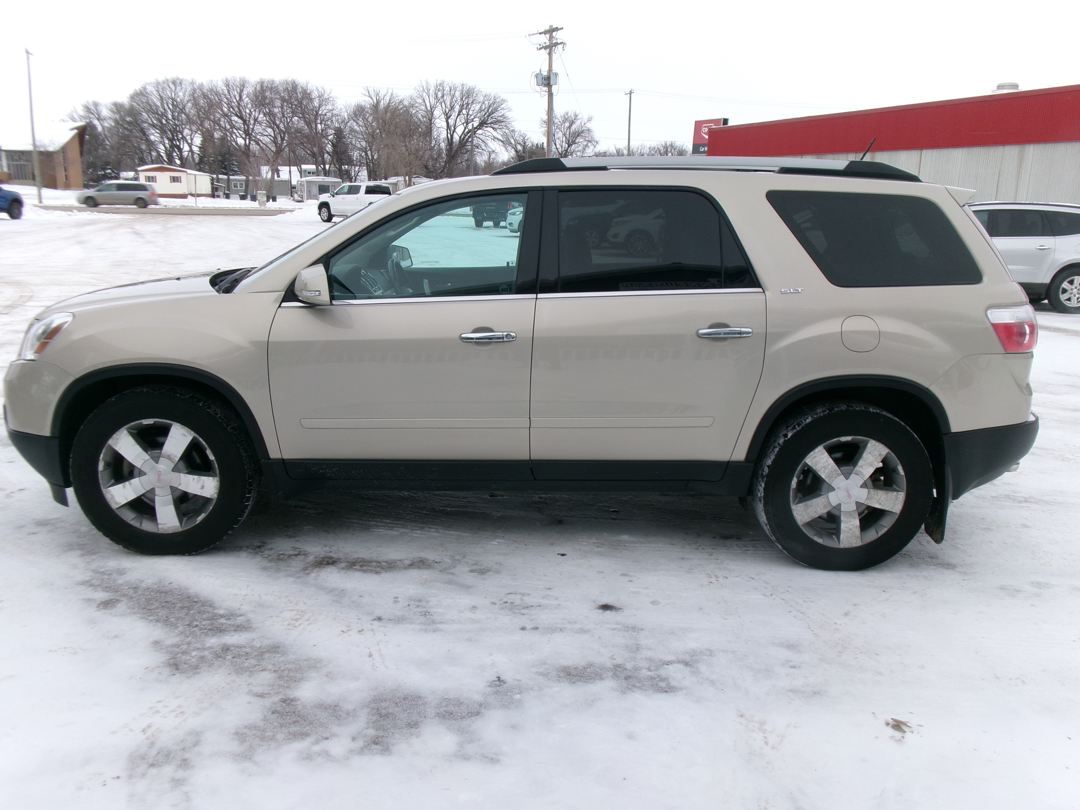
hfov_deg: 63.4
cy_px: 405
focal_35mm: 28
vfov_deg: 49.7
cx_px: 540
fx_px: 874
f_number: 10.8
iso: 100
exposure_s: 1/75
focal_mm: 5.1
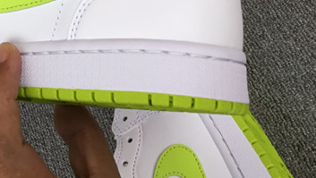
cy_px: -63
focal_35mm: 86
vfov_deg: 13.5
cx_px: 7
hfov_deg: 23.8
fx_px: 721
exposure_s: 1/184
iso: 25
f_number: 2.4
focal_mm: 3.3
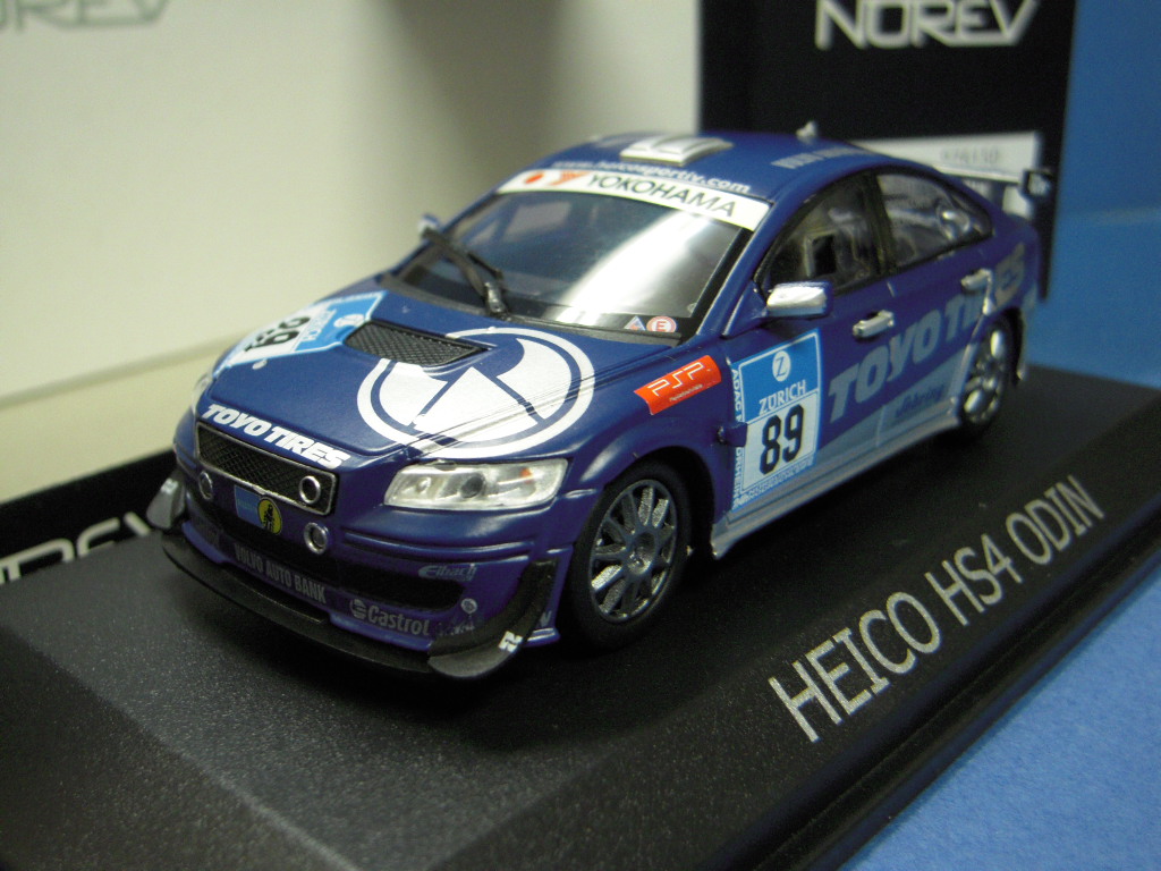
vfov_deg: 35.1
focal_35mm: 41
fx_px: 1375
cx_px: 580
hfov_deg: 45.8
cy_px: 436
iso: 400
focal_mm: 7.3
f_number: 3.2
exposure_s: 1/30
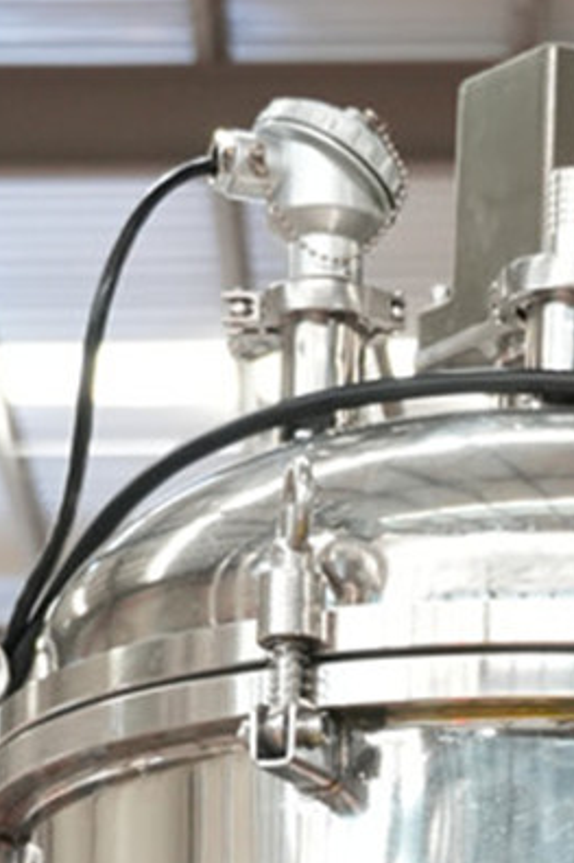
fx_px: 4093
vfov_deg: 11.4
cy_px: 1391
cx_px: 683
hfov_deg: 7.9
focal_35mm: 171
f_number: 4.5
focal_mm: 30
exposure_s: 1/50
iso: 800
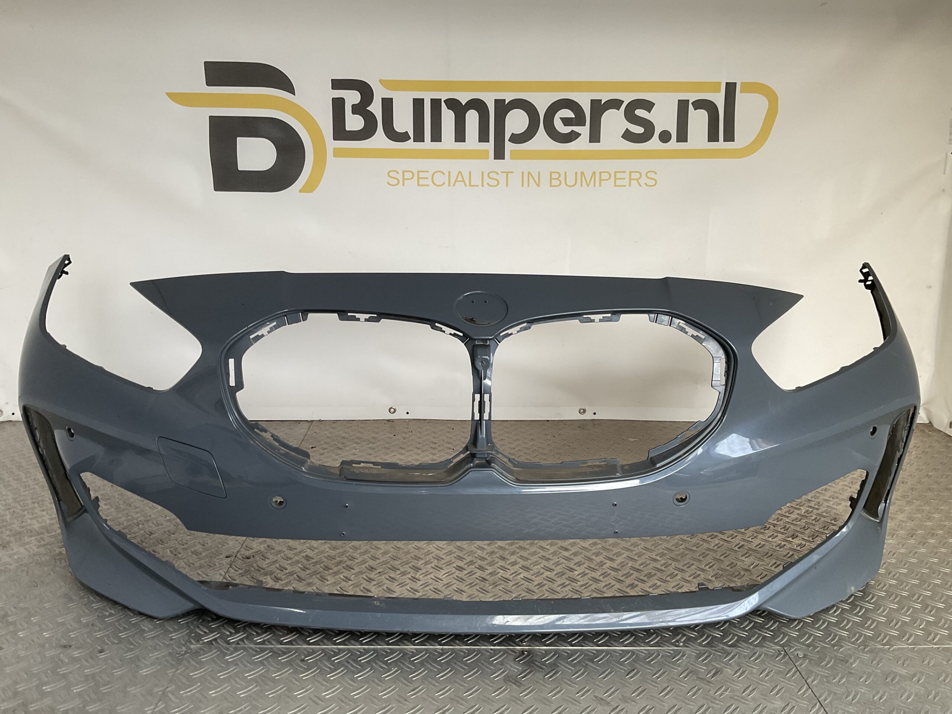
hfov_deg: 61.7
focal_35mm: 29
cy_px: 357
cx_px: 476
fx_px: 798
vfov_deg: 48.2
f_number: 1.8
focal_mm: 3
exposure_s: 1/50
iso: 40
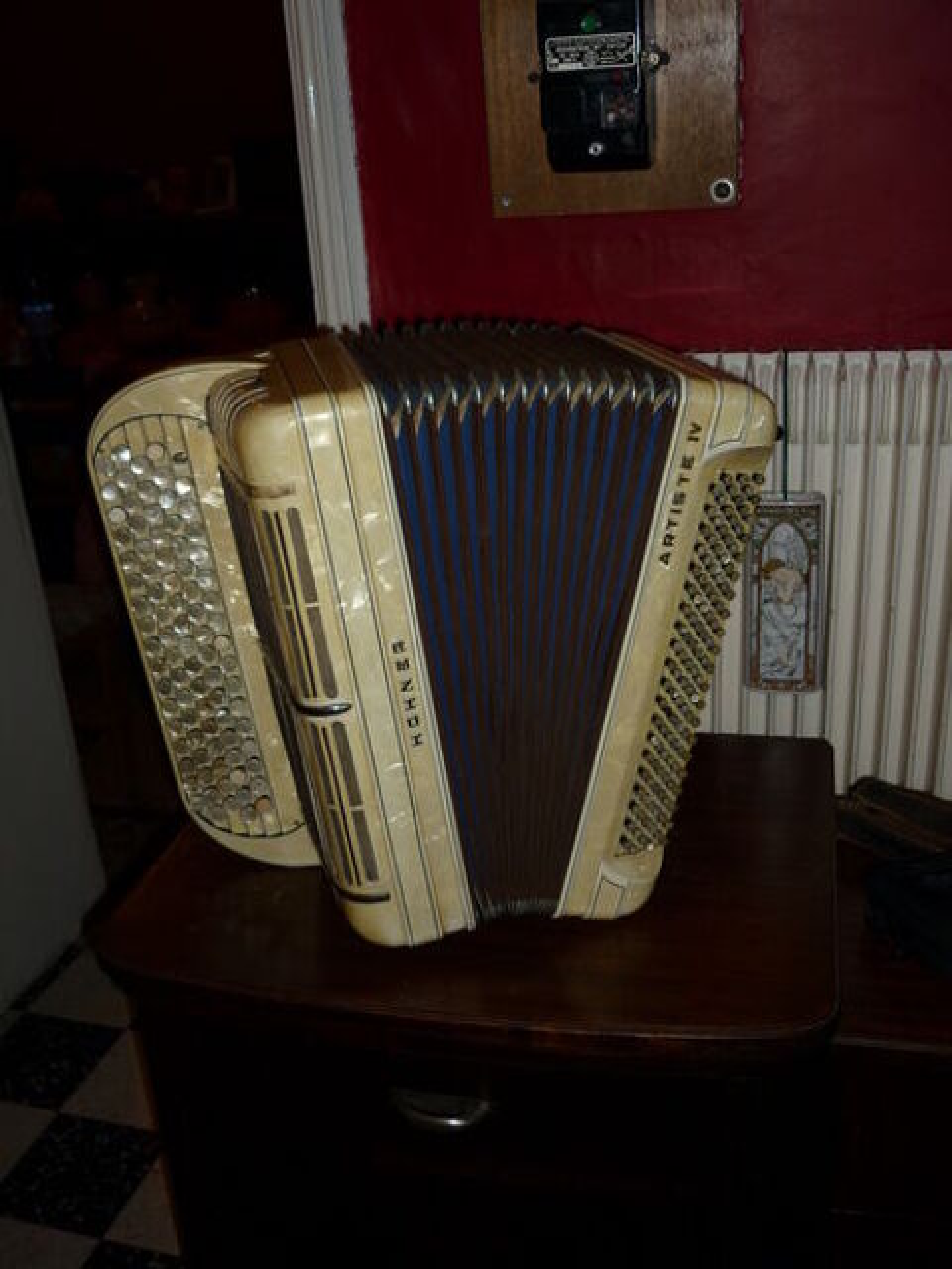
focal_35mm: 33
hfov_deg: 42.9
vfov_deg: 55.4
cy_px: 634
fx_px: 1210
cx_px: 476
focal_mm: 5.5
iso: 100
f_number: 2.8
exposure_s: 1/60
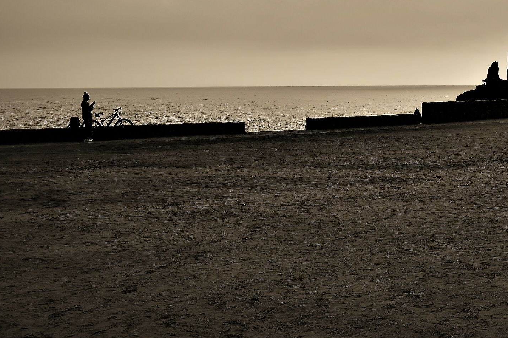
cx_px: 383
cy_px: 87
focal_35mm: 58
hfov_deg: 33.9
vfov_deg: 23.2
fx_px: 816
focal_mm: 23
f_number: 6.3
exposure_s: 1/250
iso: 200
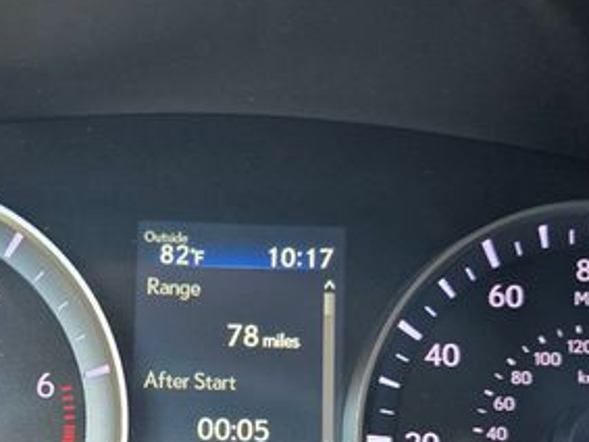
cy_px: 373
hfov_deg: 36.2
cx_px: 171
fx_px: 884
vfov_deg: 27.3
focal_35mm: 52
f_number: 1.7
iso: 160
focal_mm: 6.3
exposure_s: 1/120
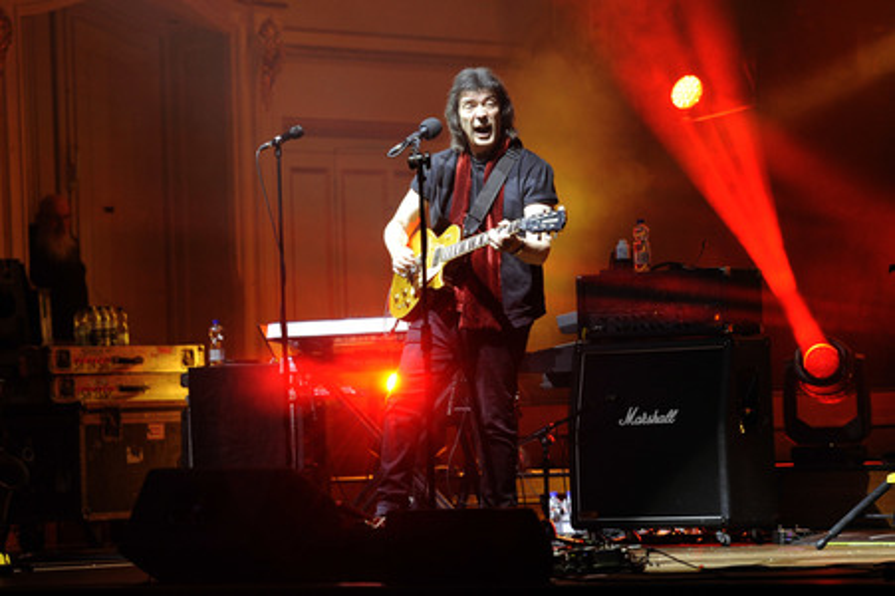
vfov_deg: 10.5
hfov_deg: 15.8
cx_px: 448
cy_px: 298
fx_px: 3229
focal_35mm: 130
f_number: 4
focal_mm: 130
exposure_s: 1/160
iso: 1600
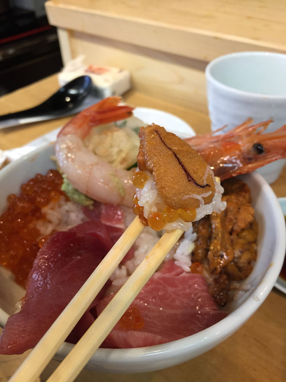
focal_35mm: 29
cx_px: 143
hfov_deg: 48.2
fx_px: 319
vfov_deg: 61.7
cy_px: 191
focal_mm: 4.15
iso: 50
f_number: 2.2
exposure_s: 1/30
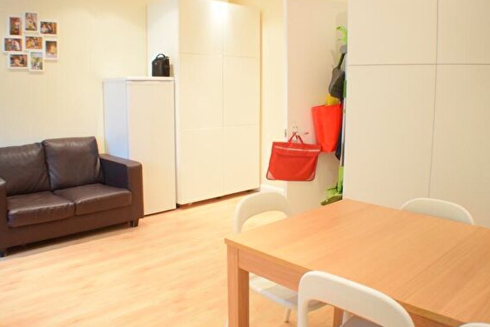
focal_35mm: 41
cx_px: 246
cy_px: 157
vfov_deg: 32.7
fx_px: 558
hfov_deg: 47.4
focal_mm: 22
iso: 2500
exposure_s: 1/60
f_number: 3.8
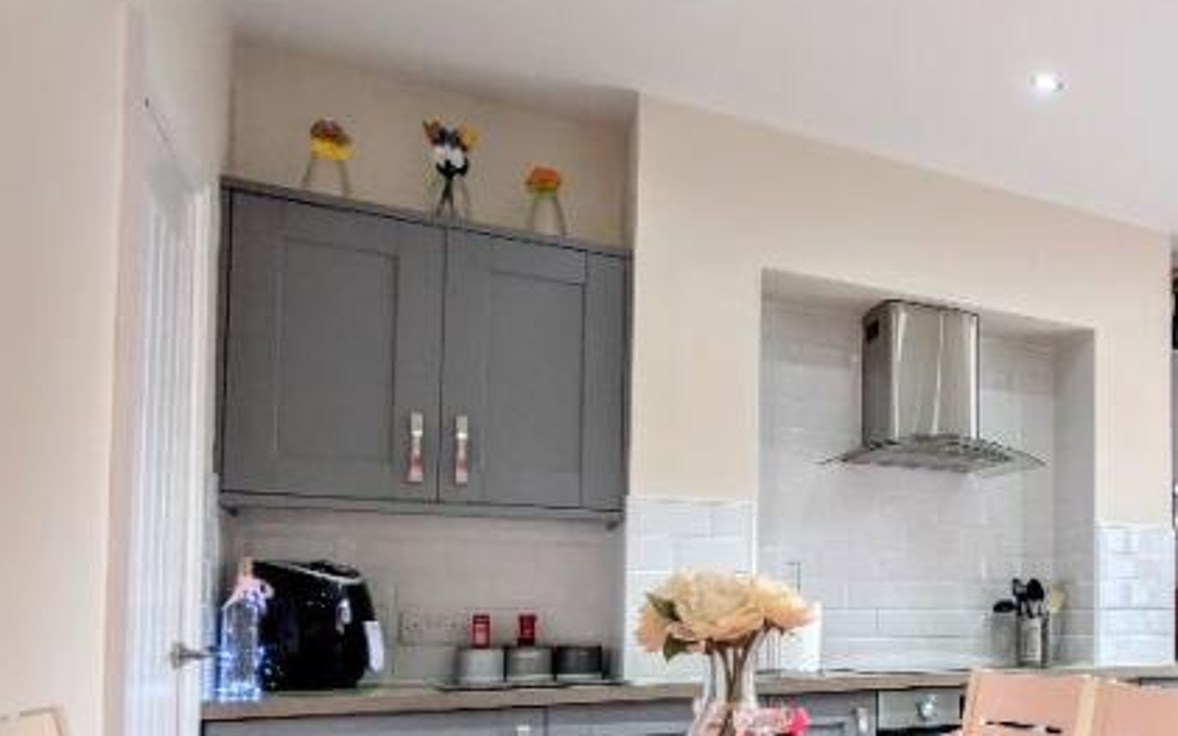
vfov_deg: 39.3
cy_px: 567
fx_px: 995
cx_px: 1318
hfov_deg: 44.9
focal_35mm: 31
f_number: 1.7
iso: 53
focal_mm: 2.02
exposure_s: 1/50
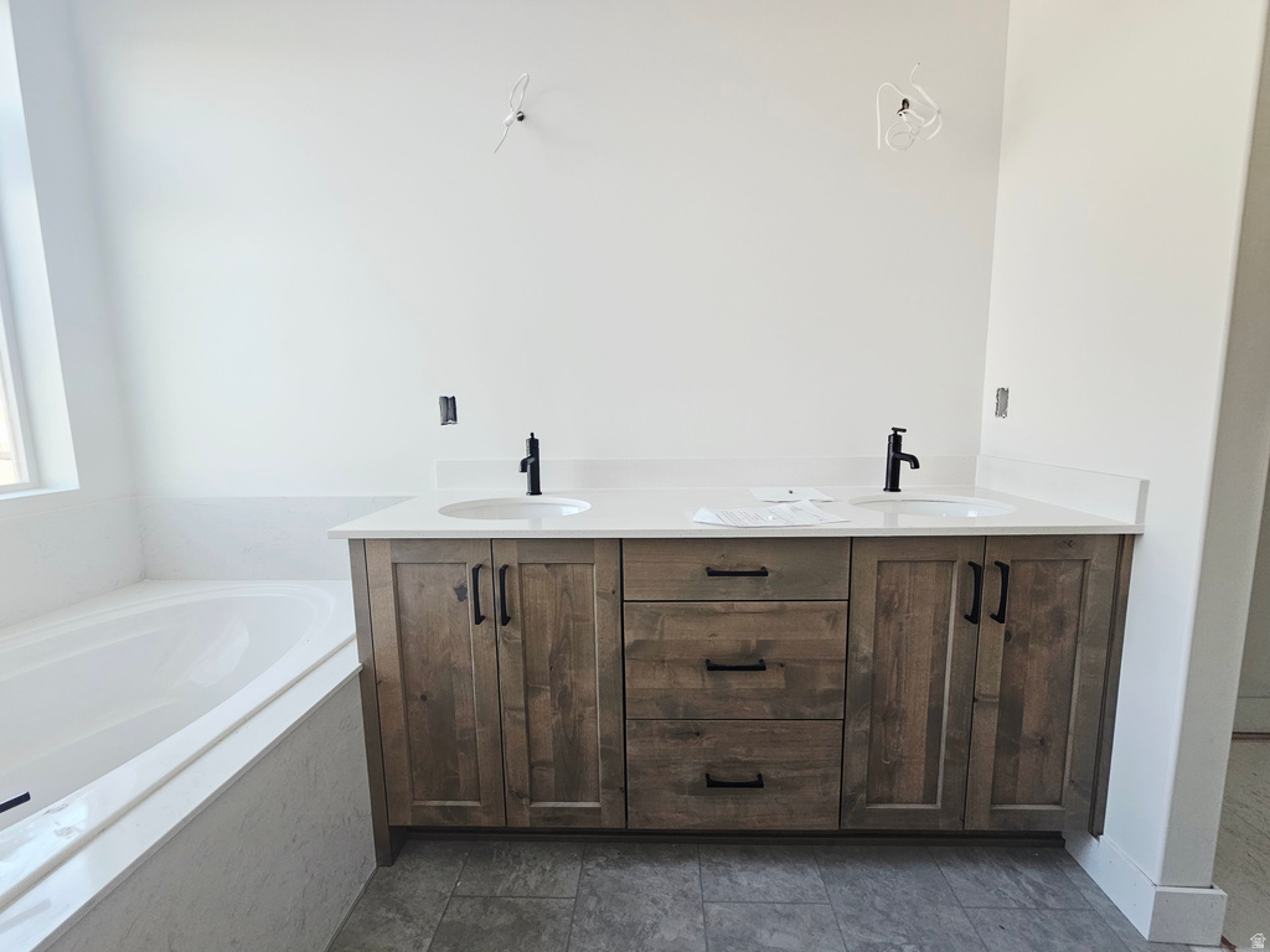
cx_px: 635
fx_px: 477
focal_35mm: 13
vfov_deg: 89.9
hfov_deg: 106.2
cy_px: 476
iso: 160
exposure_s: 1/77.4
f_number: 2.2
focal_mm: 2.2
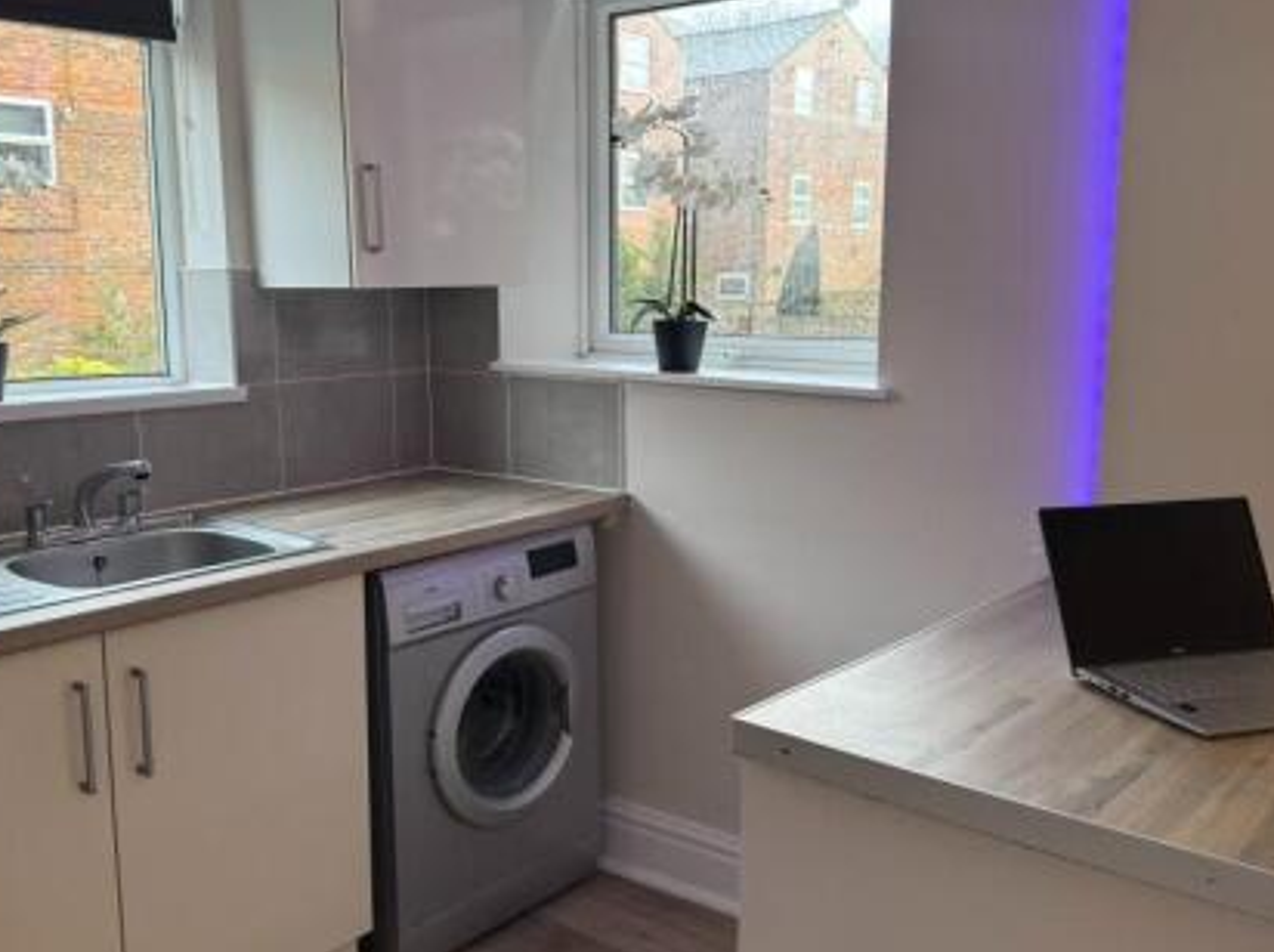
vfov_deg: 41.7
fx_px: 1250
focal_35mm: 34
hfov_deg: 53.9
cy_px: 465
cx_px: 558
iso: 80
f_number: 1.78
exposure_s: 1/100
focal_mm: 6.76
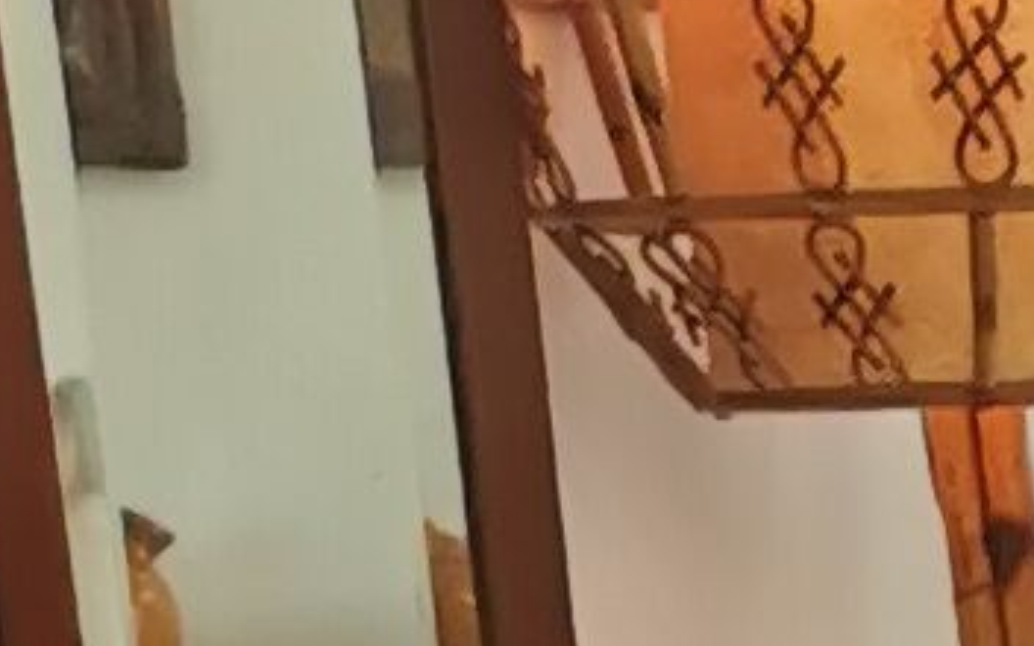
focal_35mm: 297
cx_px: 3043
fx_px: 8369
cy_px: 4134
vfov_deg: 3.7
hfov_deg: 6.5
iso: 50
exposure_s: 1/197
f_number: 1.8
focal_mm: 5.58
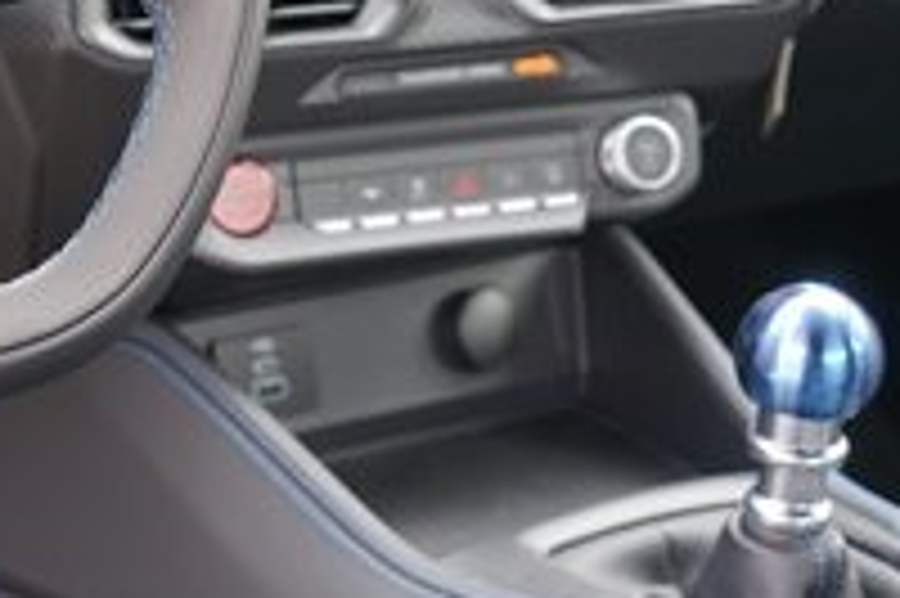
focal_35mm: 128
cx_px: 9
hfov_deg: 15.7
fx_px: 3197
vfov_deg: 10.6
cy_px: 74
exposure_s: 1/60
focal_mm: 40
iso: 200
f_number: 4
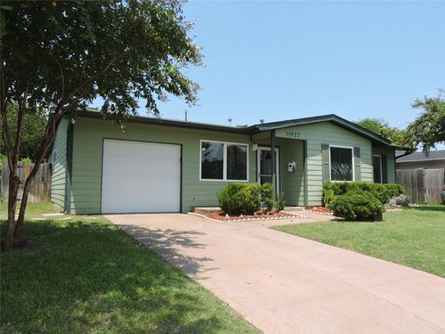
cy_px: 167
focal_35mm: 24
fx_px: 309
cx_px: 222
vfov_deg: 56.8
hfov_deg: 71.6
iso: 250
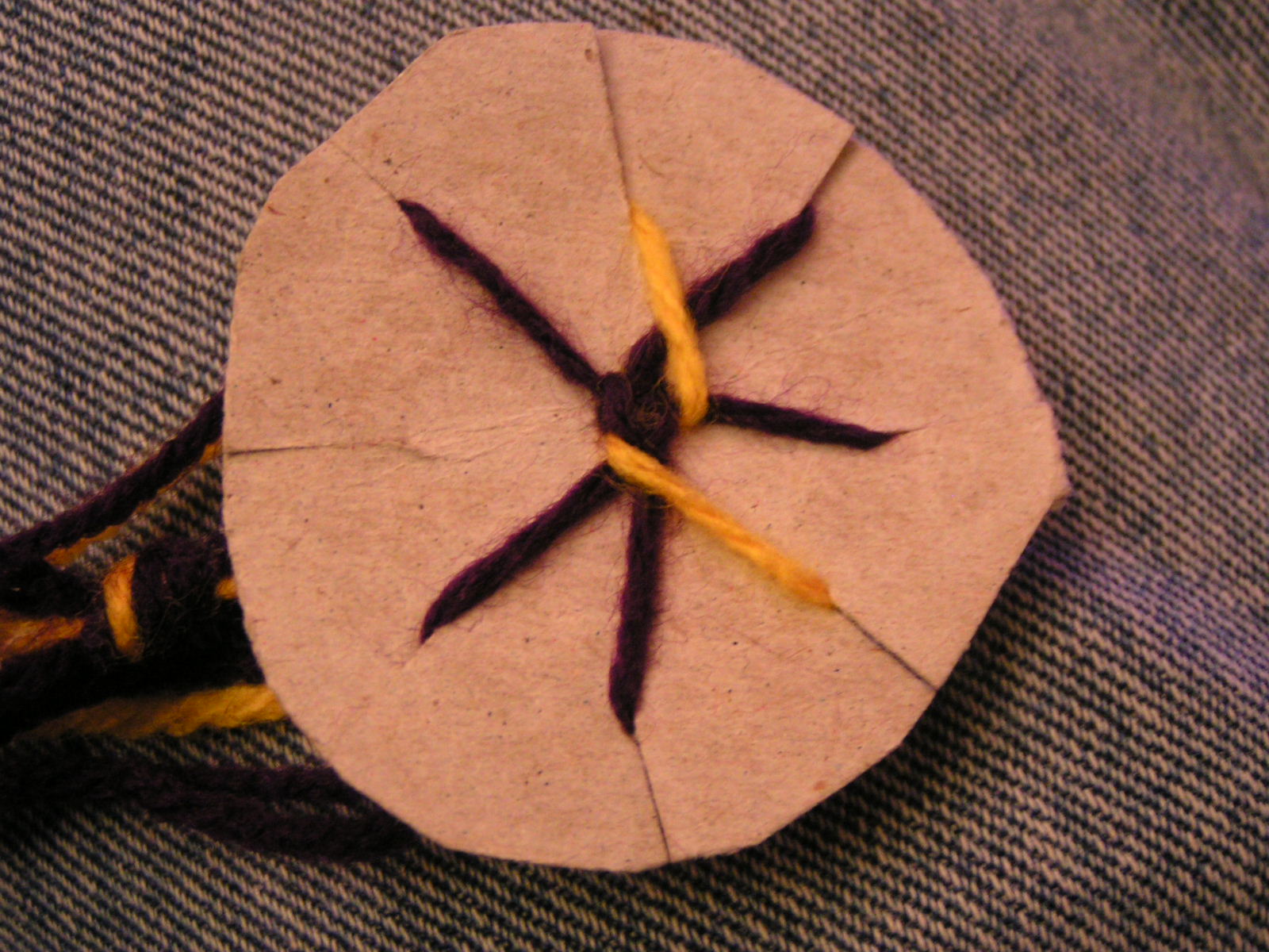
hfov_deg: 30.7
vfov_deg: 23.3
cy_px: 476
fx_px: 2310
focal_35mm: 63
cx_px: 634
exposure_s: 1/5
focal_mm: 9.7
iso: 200
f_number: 3.2
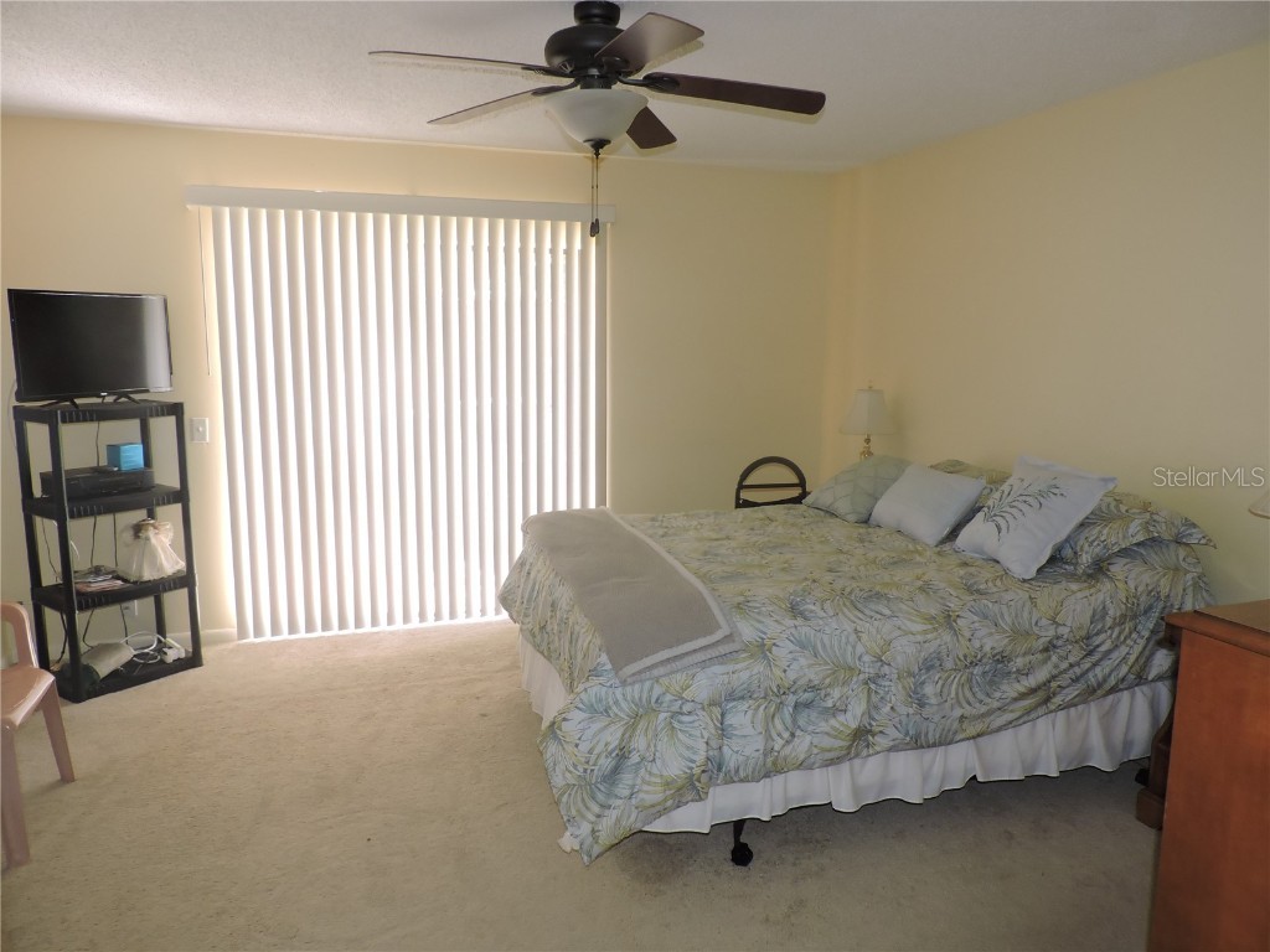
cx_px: 635
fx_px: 881
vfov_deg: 56.8
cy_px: 476
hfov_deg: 71.6
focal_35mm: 24
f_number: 3
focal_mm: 4.3
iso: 220
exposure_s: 1/40
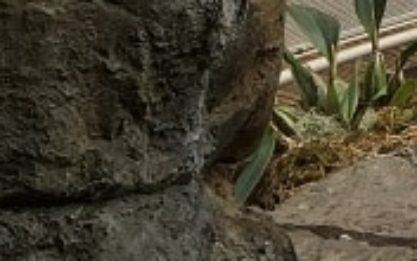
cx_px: 907
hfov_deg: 10.7
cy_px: -520
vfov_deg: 6.8
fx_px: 1989
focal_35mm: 175
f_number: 2.2
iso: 32
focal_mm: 4.15
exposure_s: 1/100
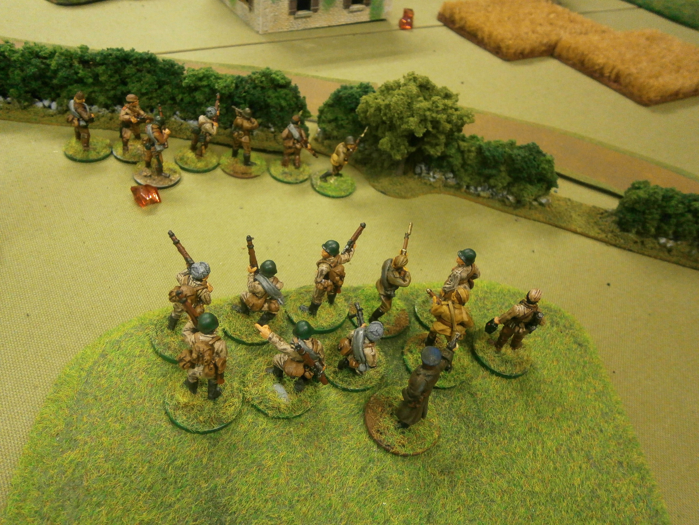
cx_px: 350
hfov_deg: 67.3
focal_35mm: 26
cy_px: 262
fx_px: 525
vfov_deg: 53.1
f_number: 2.8
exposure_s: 1/40
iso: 400
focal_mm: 4.7
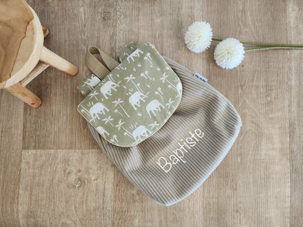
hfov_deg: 73.9
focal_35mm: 23
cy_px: 114
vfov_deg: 58.9
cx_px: 152
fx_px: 201
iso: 200
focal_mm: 6.4
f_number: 1.8
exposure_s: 1/120
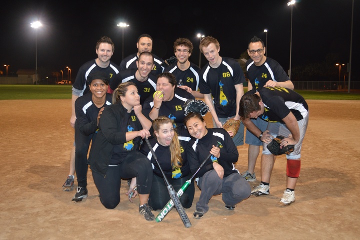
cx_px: 180
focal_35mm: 42
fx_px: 420
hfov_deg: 46.4
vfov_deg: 31.8
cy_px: 120
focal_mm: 28
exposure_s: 1/60
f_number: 4.5
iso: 500
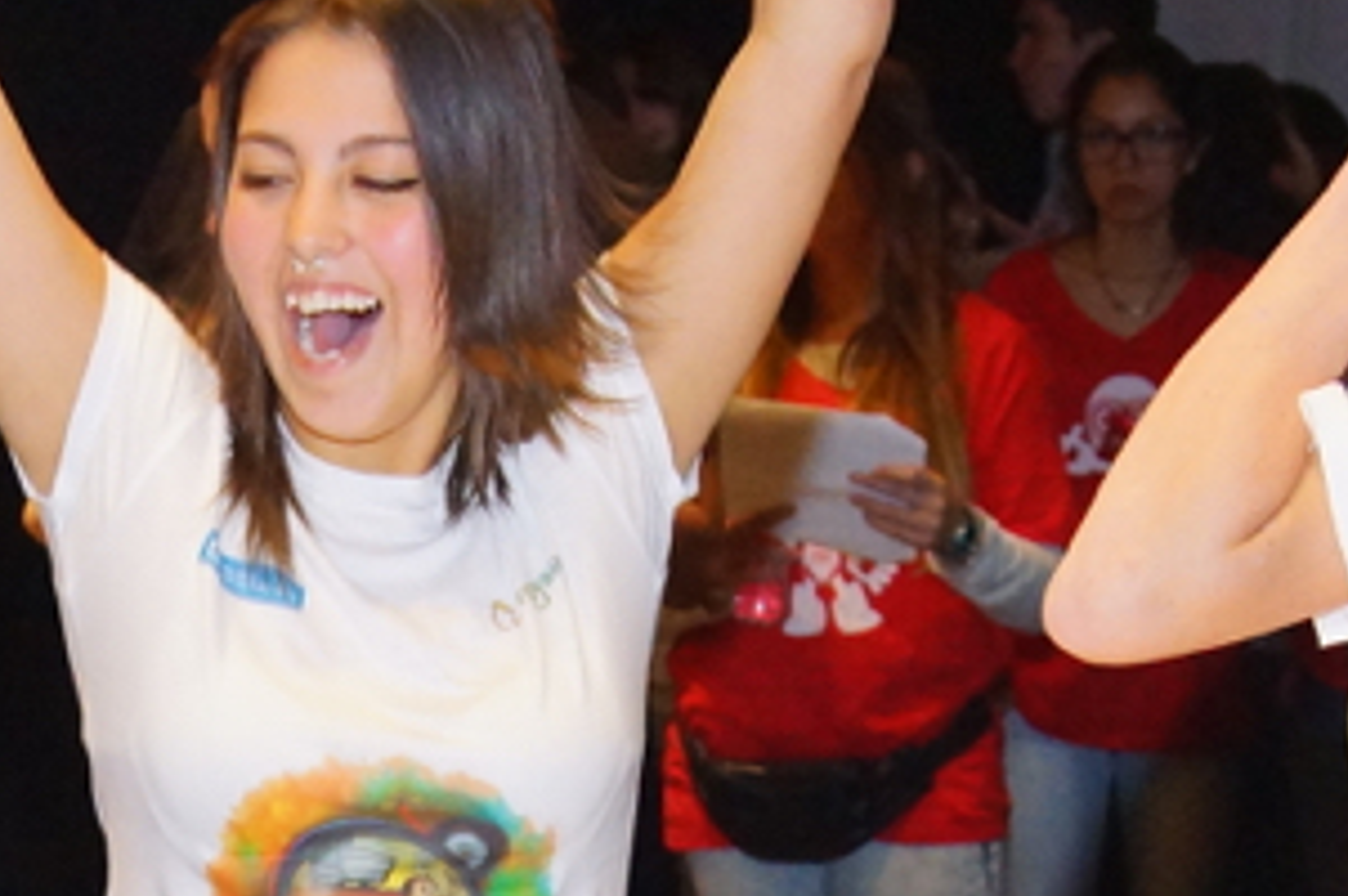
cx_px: 94
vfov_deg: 8.1
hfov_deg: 12.3
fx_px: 6209
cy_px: 1180
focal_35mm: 166
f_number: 3.5
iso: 1000
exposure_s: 1/250
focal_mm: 26
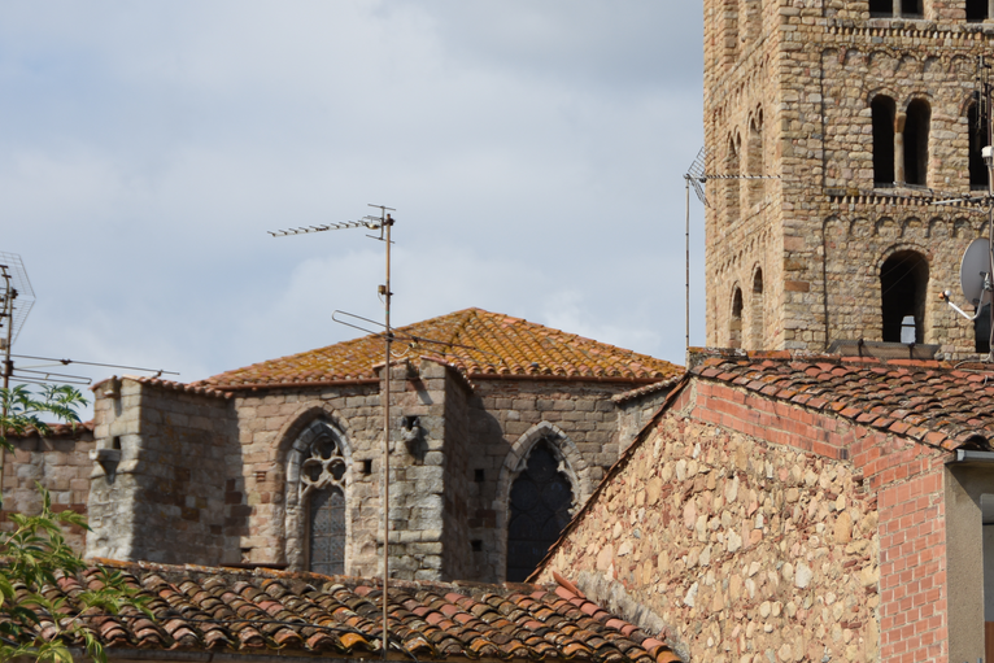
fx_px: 5192
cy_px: 170
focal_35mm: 188
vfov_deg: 7.3
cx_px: 579
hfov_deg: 10.9
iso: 100
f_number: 5
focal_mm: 80
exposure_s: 1/1000
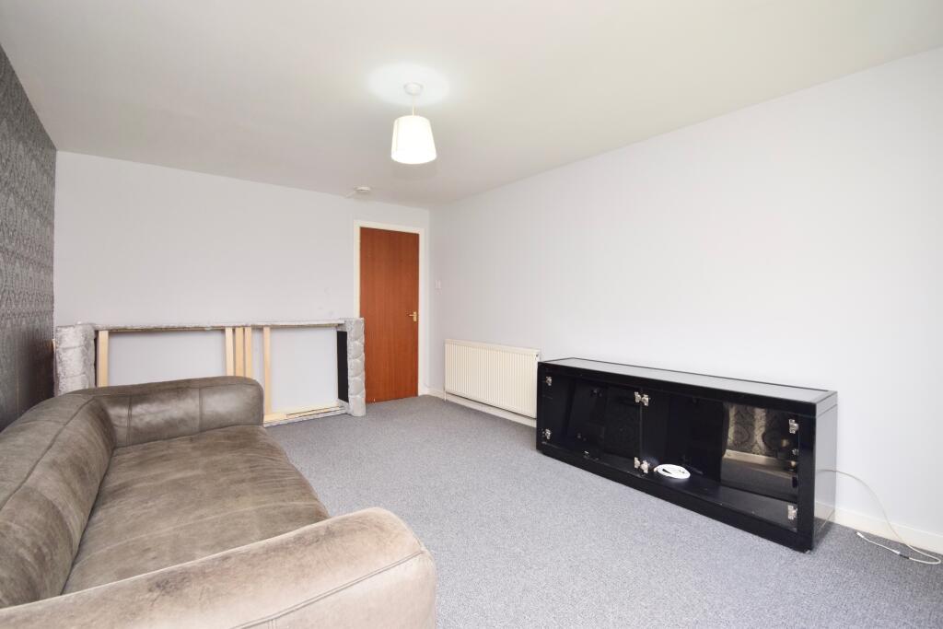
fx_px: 393
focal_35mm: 15
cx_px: 472
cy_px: 314
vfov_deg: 77.3
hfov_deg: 100.4
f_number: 7.1
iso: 800
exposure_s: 1/60
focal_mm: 10
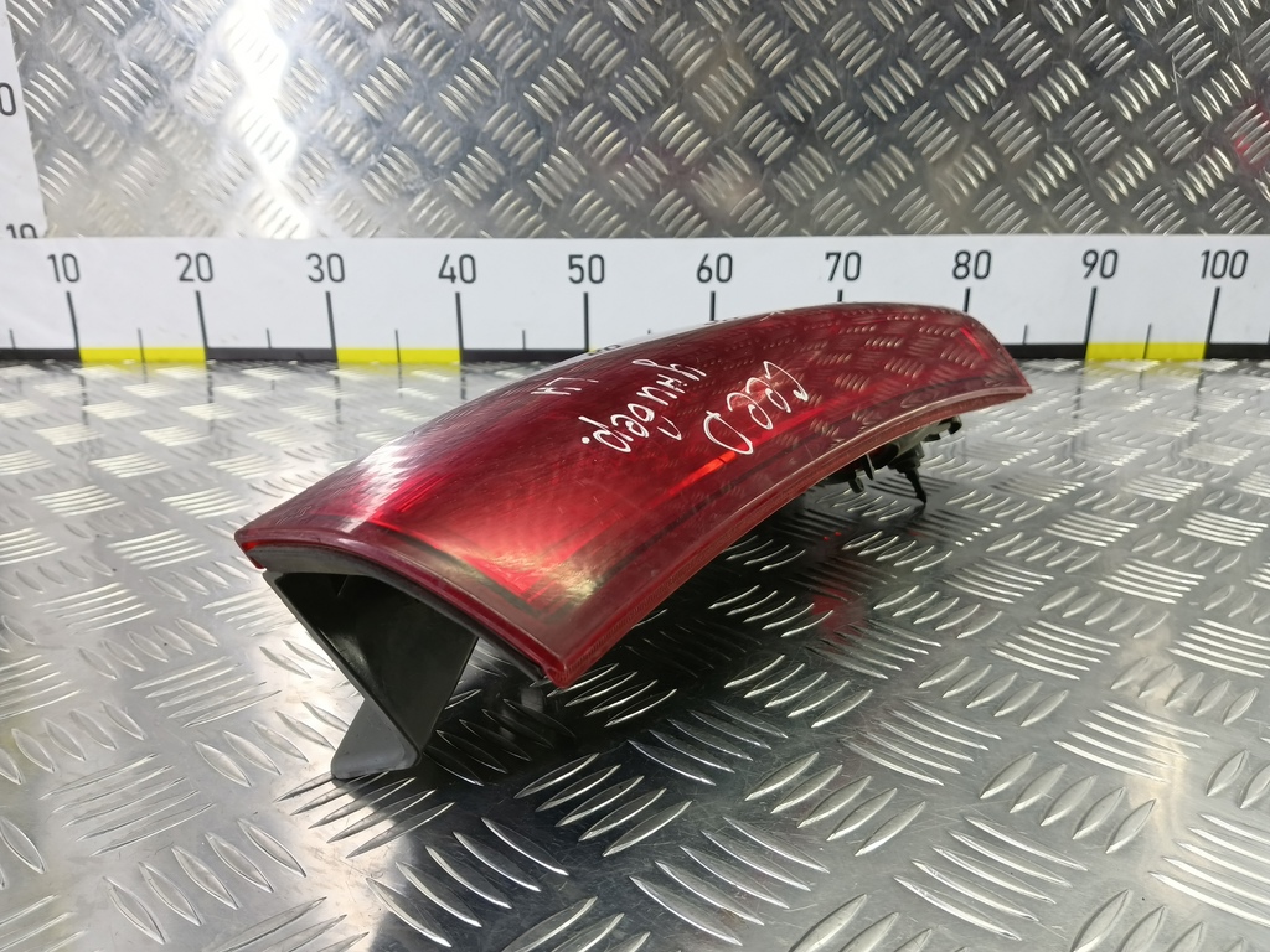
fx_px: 844
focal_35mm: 23
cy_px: 476
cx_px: 635
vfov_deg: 58.9
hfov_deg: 73.9
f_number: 1.6
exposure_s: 1/50
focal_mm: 4.11
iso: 160
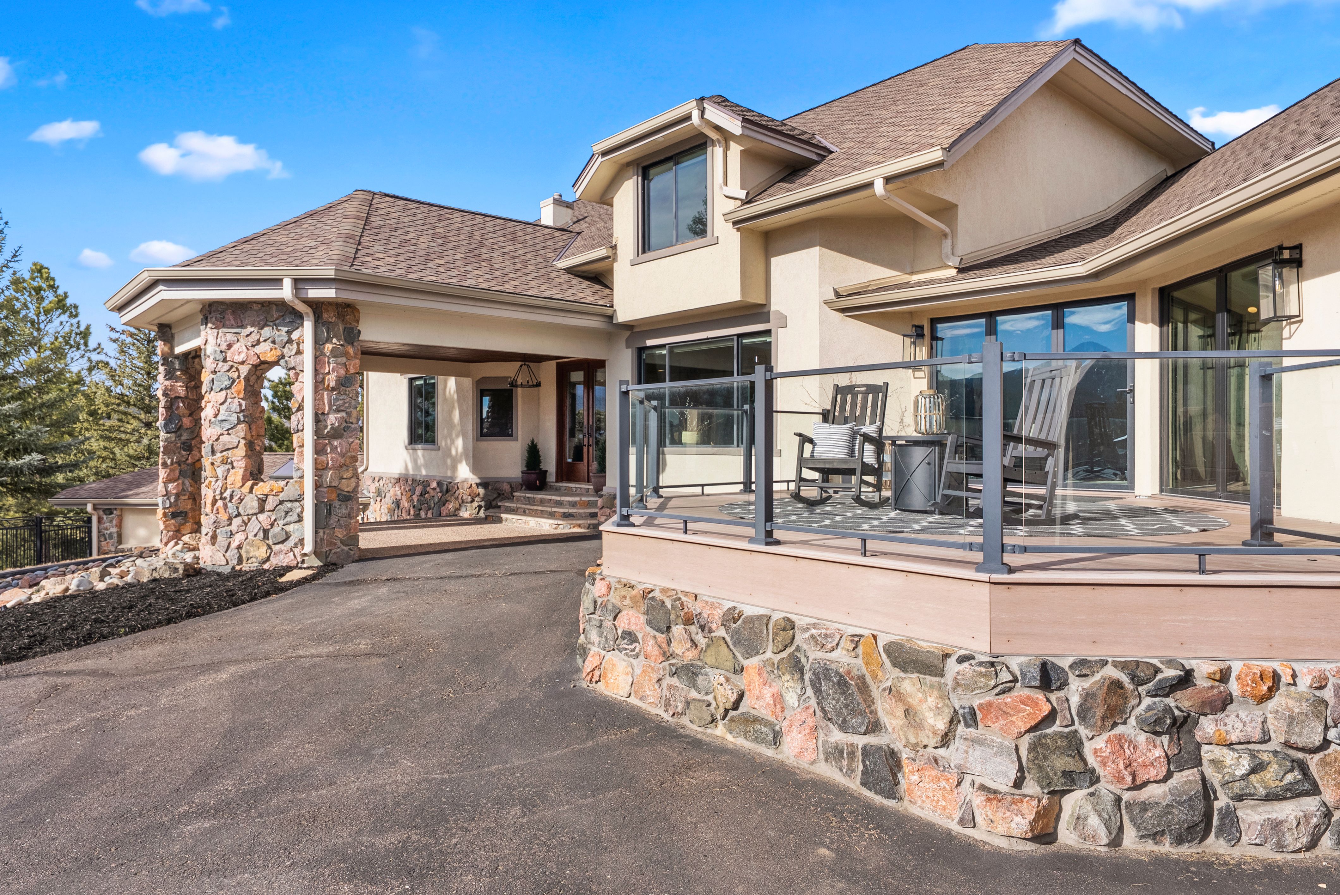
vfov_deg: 57.3
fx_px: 819
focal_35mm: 22
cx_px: 670
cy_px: 448
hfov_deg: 78.6
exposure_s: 1/200
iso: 250
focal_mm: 22
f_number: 10
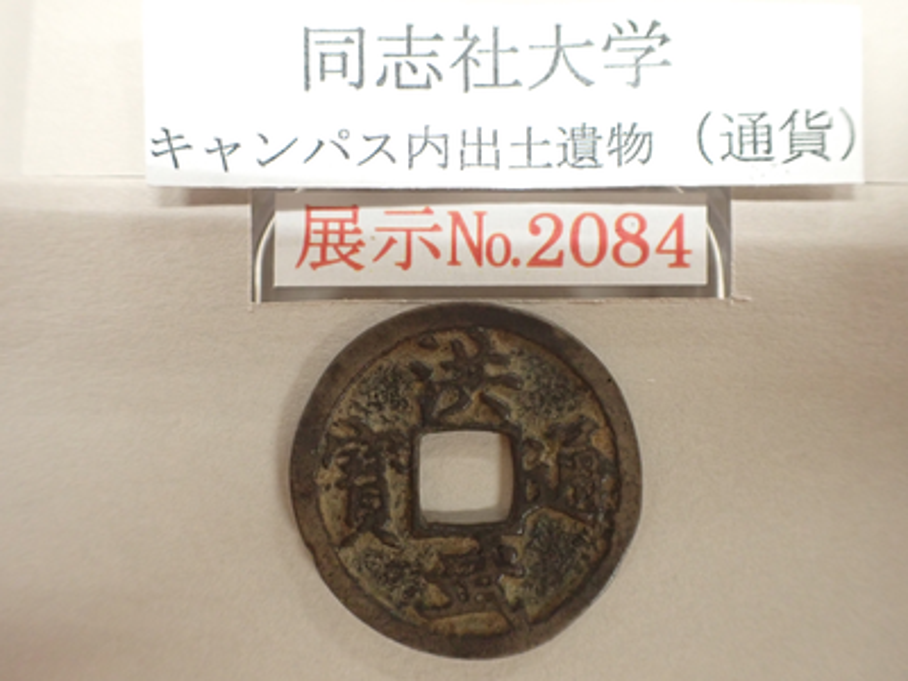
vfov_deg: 46.8
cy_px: 340
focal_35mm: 30
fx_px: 787
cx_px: 454
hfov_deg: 60.0
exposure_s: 1/80
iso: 800
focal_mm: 5.4
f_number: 2.3
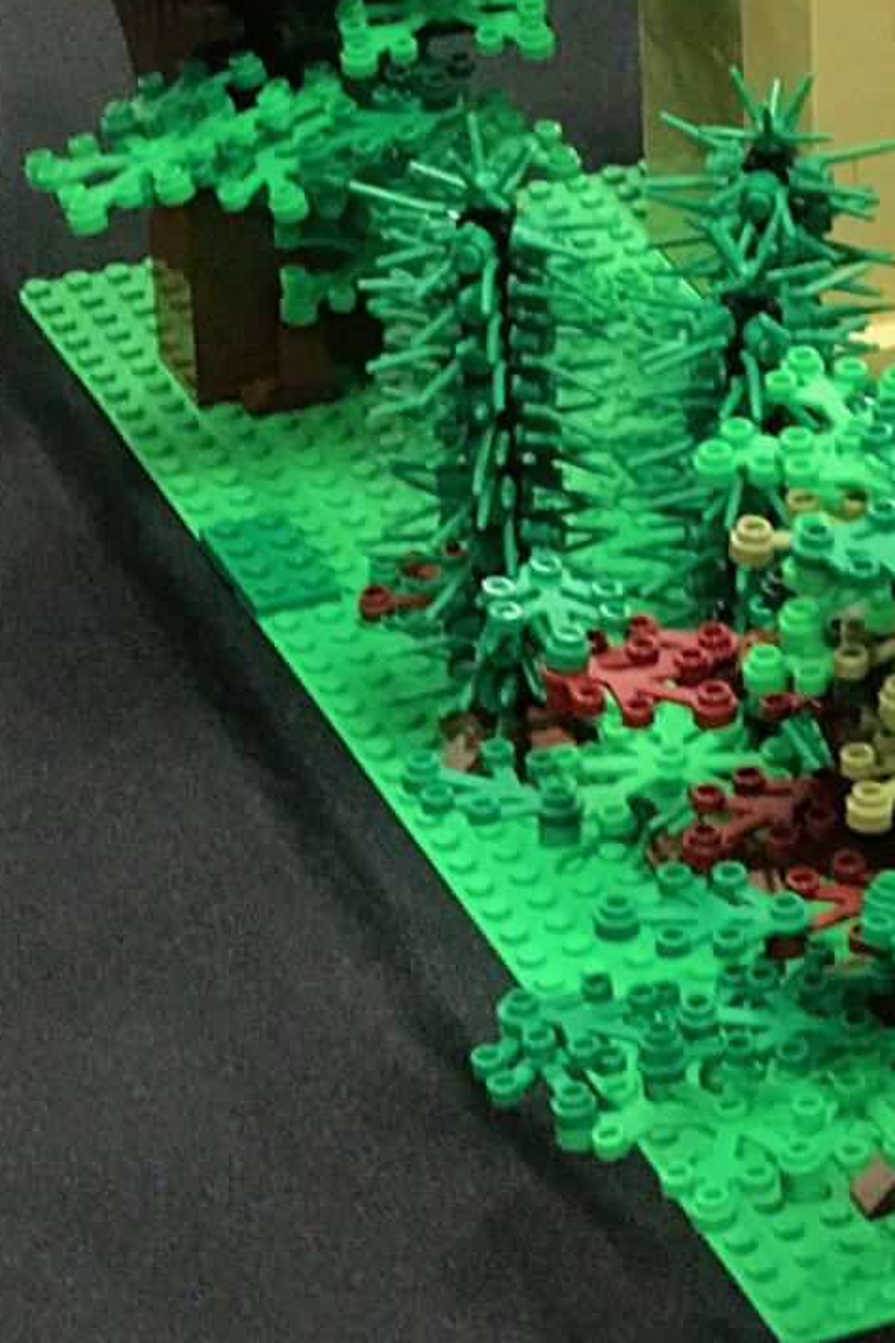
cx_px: 1652
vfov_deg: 12.3
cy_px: 492
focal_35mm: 167
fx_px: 6230
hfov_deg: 7.9
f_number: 2.8
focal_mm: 6.6
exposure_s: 1/60
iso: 320
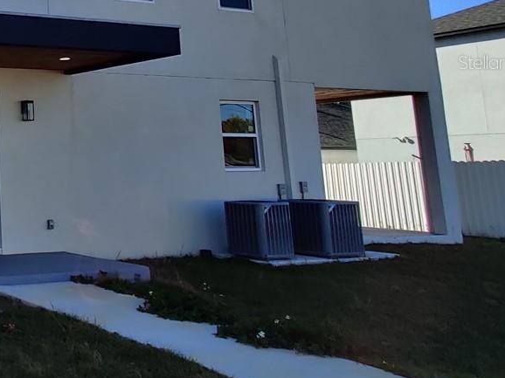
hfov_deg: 34.9
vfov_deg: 37.8
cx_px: -158
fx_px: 525
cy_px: 62
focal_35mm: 36
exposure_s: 1/414
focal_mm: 2.25
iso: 100
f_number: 2.2
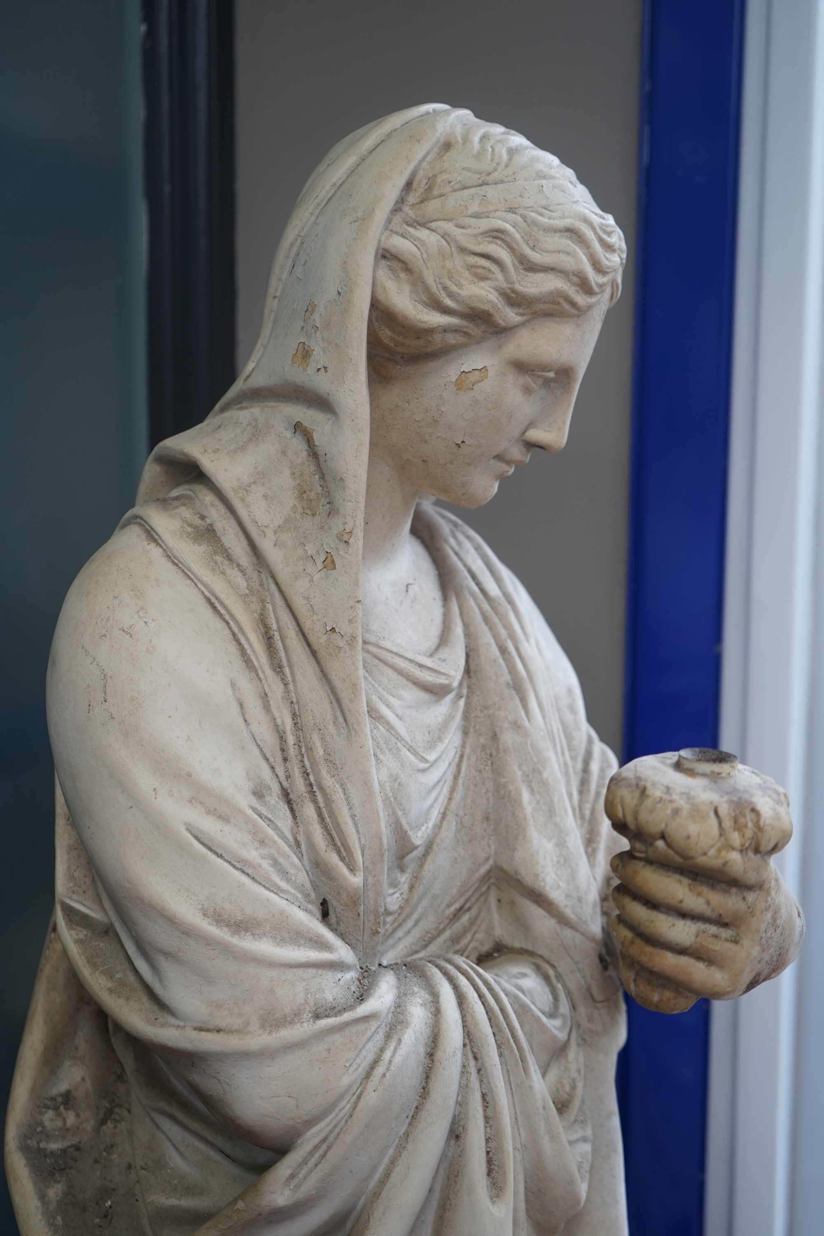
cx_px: 412
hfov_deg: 36.9
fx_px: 1236
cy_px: 618
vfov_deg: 53.1
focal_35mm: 36
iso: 400
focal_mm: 36
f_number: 4.5
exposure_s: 1/50
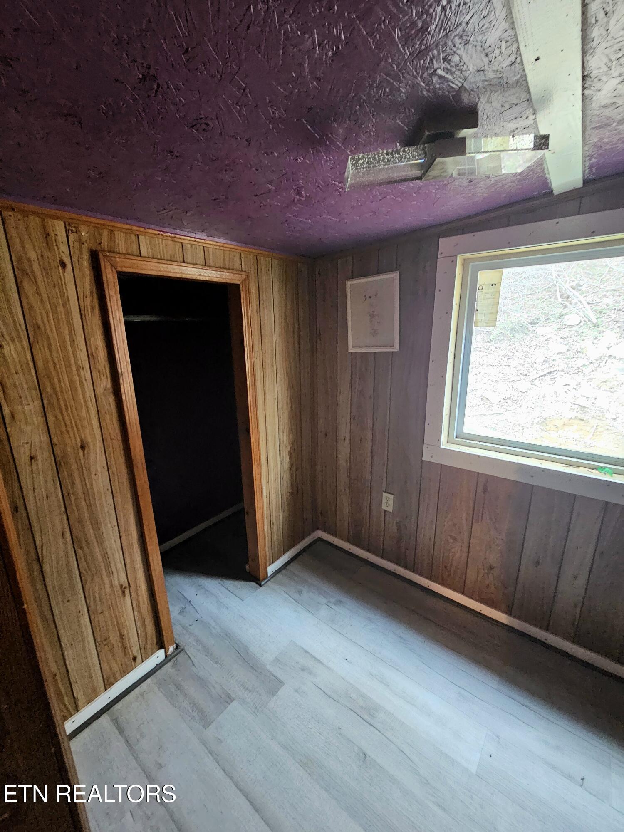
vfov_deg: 106.2
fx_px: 312
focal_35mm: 13
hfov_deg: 89.9
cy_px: 416
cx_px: 312
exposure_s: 1/24
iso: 1600
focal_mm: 2.2
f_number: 2.2
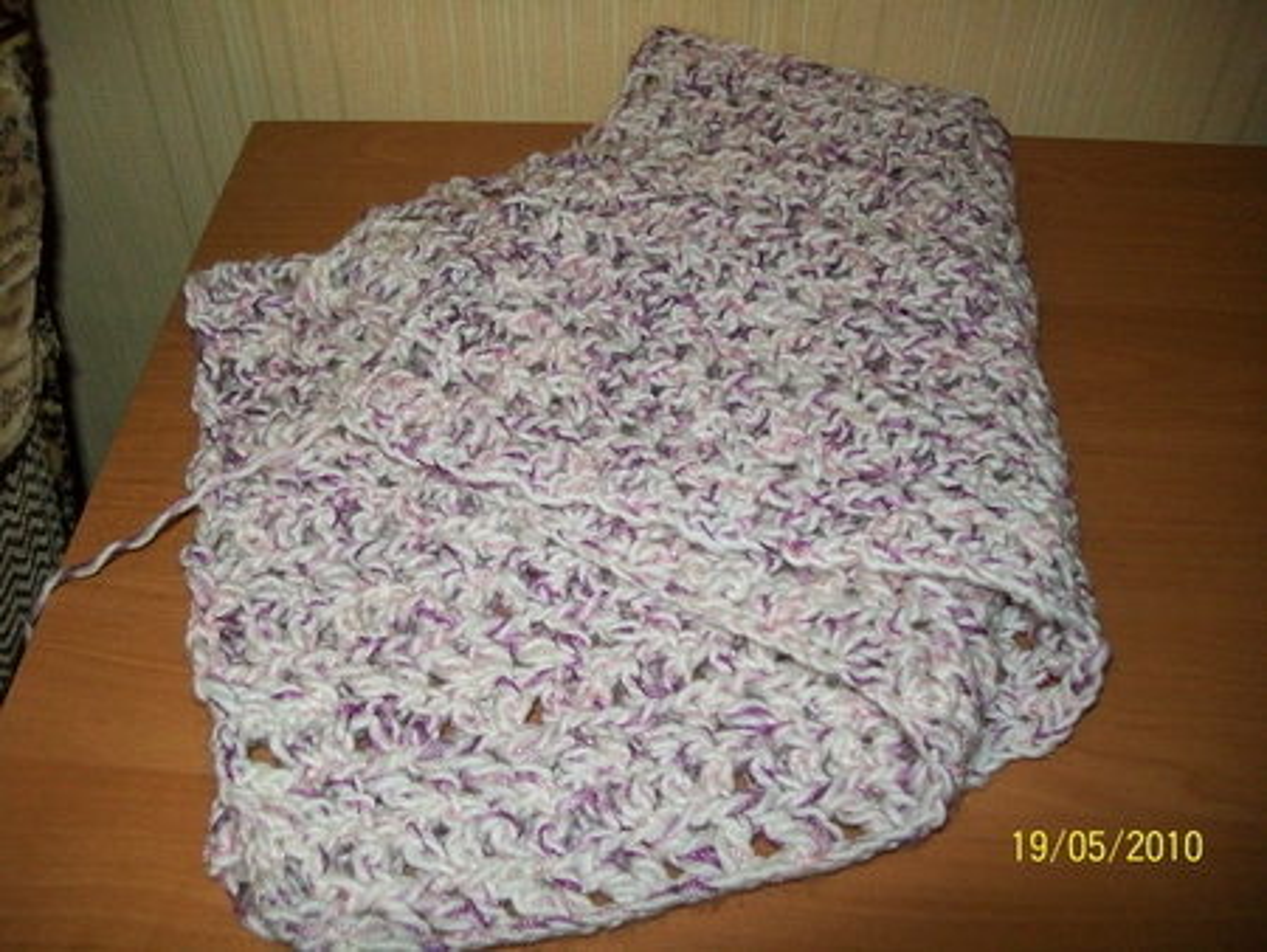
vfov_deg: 41.8
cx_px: 634
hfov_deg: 53.9
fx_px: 1245
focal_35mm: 34
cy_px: 476
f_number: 2.7
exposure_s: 1/60
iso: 160
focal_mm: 6.1
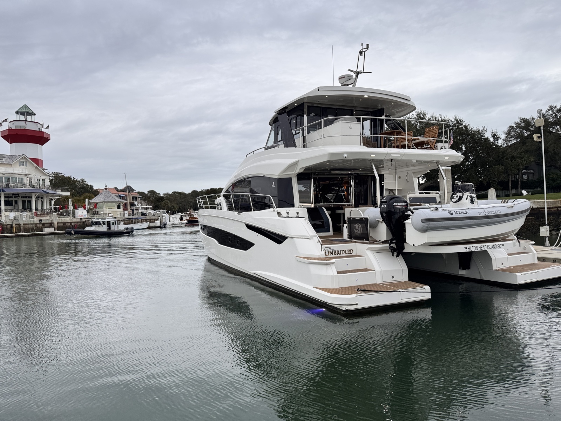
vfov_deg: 56.8
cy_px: 210
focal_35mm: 24
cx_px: 280
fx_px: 389
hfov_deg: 71.6
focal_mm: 6.76
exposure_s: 1/2252
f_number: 1.78
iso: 80
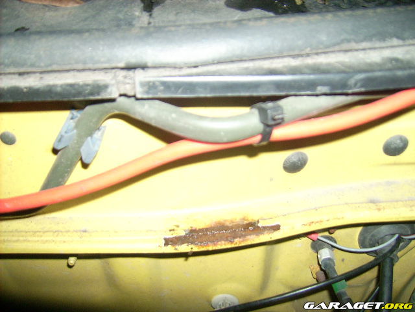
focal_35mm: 35
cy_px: 156
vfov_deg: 40.7
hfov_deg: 52.6
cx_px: 208
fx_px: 420
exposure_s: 1/60
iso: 100
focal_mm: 5.95
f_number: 2.8
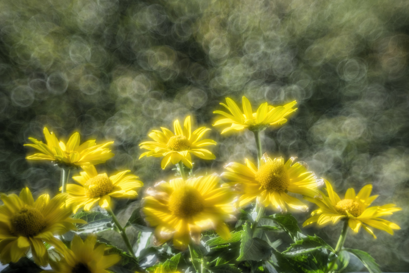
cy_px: 136
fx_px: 477
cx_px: 204
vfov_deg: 31.9
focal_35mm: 42
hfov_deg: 46.4
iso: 200
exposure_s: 1/1600
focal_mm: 28
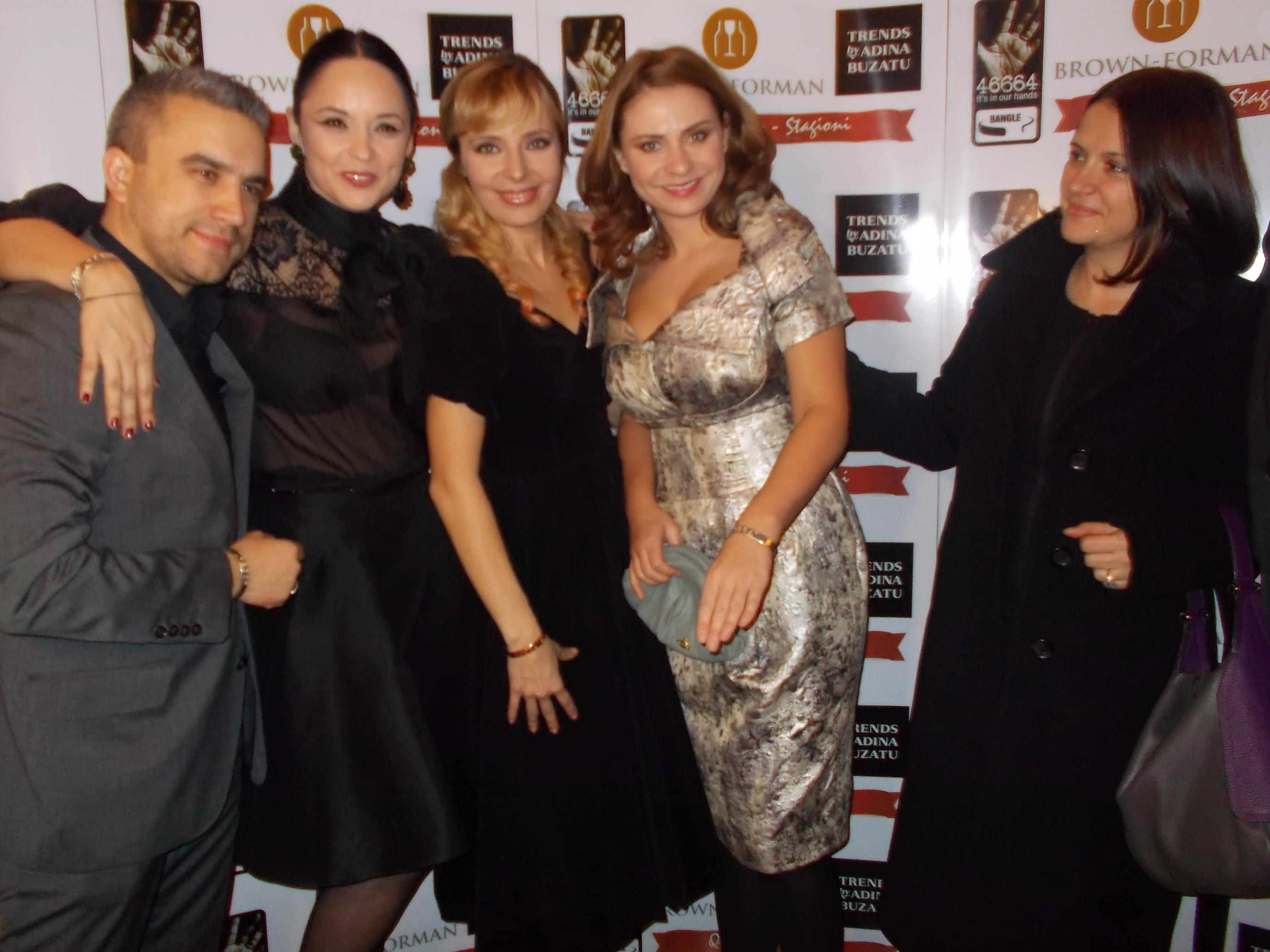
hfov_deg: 58.4
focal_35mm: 31
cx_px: 641
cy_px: 471
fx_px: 1137
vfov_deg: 45.4
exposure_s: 1/25
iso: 200
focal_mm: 4.6
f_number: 3.2
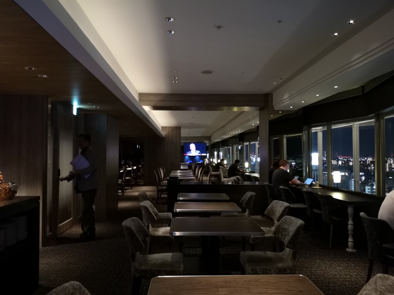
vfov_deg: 51.4
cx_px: 197
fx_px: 307
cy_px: 148
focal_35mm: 27
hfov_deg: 65.3
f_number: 1.8
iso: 1250
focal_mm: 3.95
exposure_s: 1/16.7
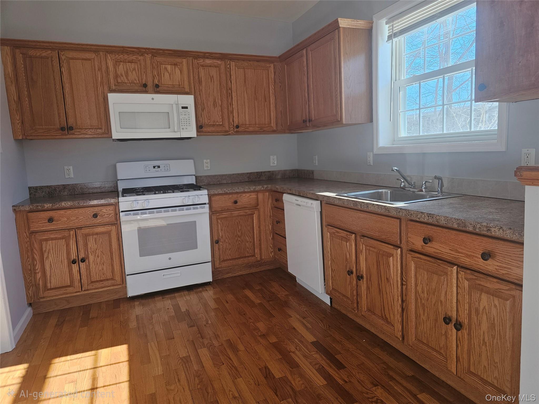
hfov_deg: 73.9
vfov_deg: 58.9
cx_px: 270
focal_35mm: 23
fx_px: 358
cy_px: 202
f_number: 1.7
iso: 100
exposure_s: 1/370
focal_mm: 6.3
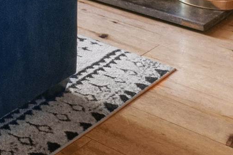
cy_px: -223
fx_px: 595
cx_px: -198
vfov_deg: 11.9
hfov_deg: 17.5
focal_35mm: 92
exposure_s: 1
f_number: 11
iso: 320
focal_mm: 15
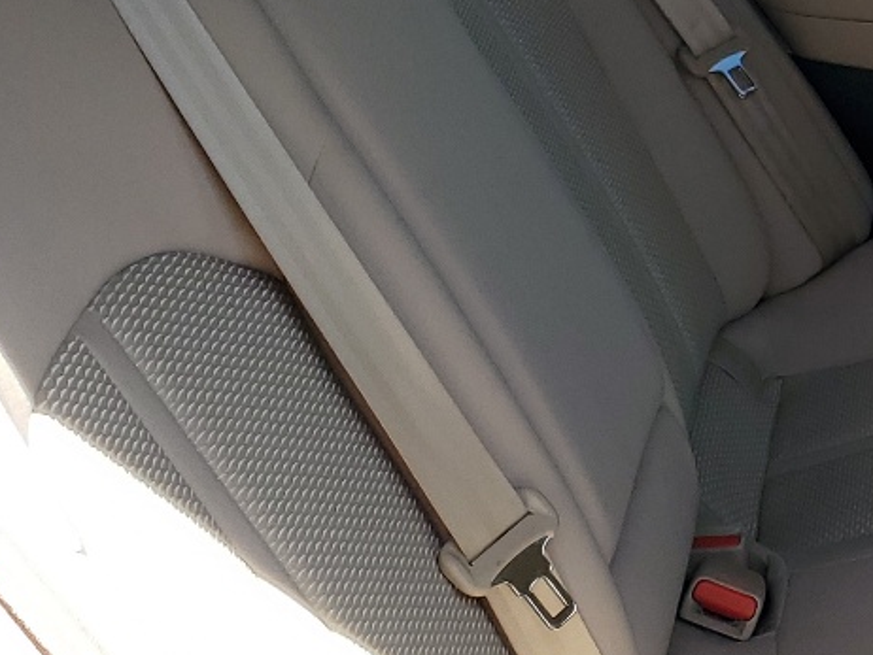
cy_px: 213
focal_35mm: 90
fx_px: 2271
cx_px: 1158
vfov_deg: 16.4
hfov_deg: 19.9
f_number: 1.5
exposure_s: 1/1000
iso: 50
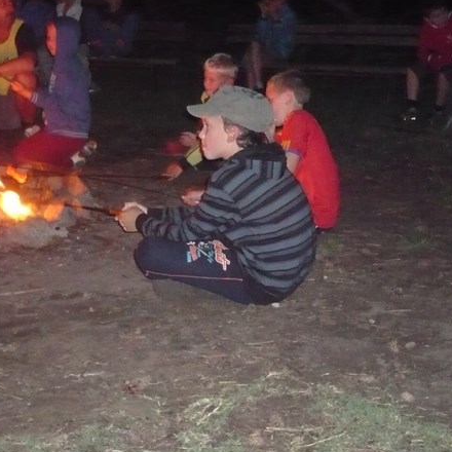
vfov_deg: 29.1
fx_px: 872
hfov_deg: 29.1
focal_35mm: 59
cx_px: 229
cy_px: 228
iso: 640
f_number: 2.9
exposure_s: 1/4
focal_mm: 6
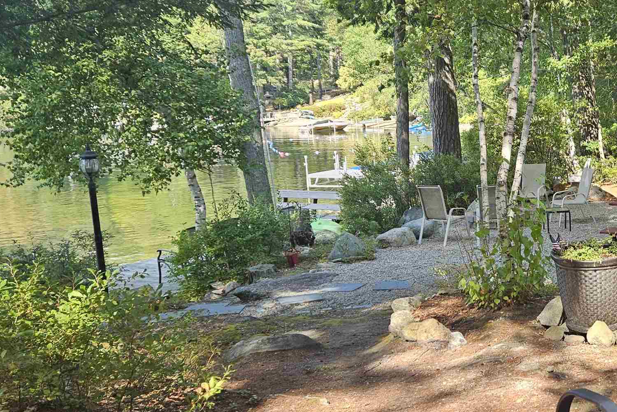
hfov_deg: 37.7
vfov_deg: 27.5
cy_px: 204
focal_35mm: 49
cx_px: 553
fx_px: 840
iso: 64
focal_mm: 5.4
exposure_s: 1/719
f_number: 1.8
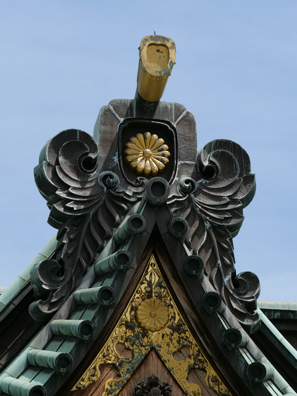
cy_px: 198
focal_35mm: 200
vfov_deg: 9.9
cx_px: 148
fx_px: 2288
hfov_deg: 7.4
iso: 200
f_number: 8
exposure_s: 1/500
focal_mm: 100
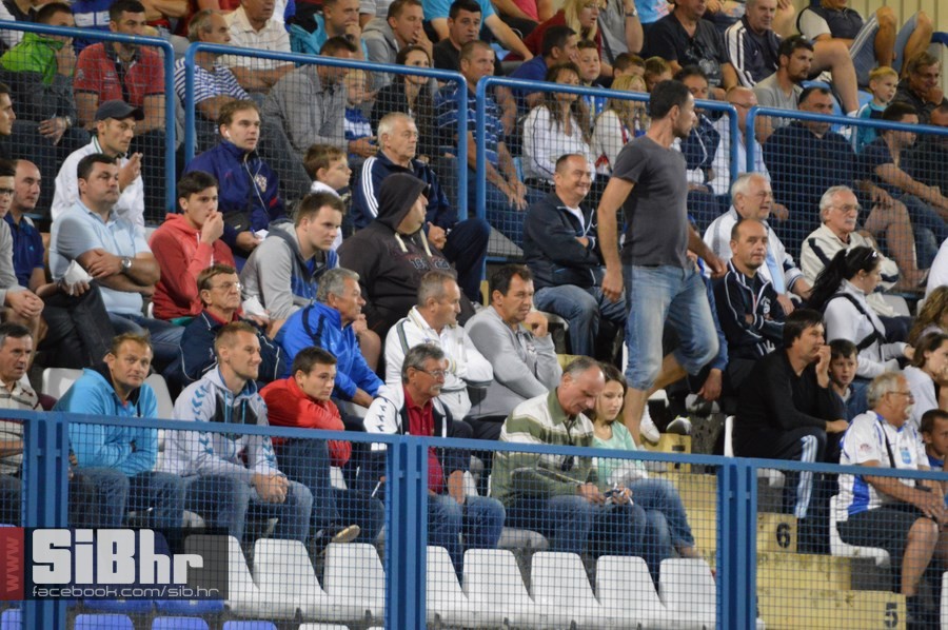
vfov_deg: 4.6
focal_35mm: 300
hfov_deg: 6.9
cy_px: 315
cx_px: 474
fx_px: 7891
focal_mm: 200
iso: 3200
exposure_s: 1/100
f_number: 6.3
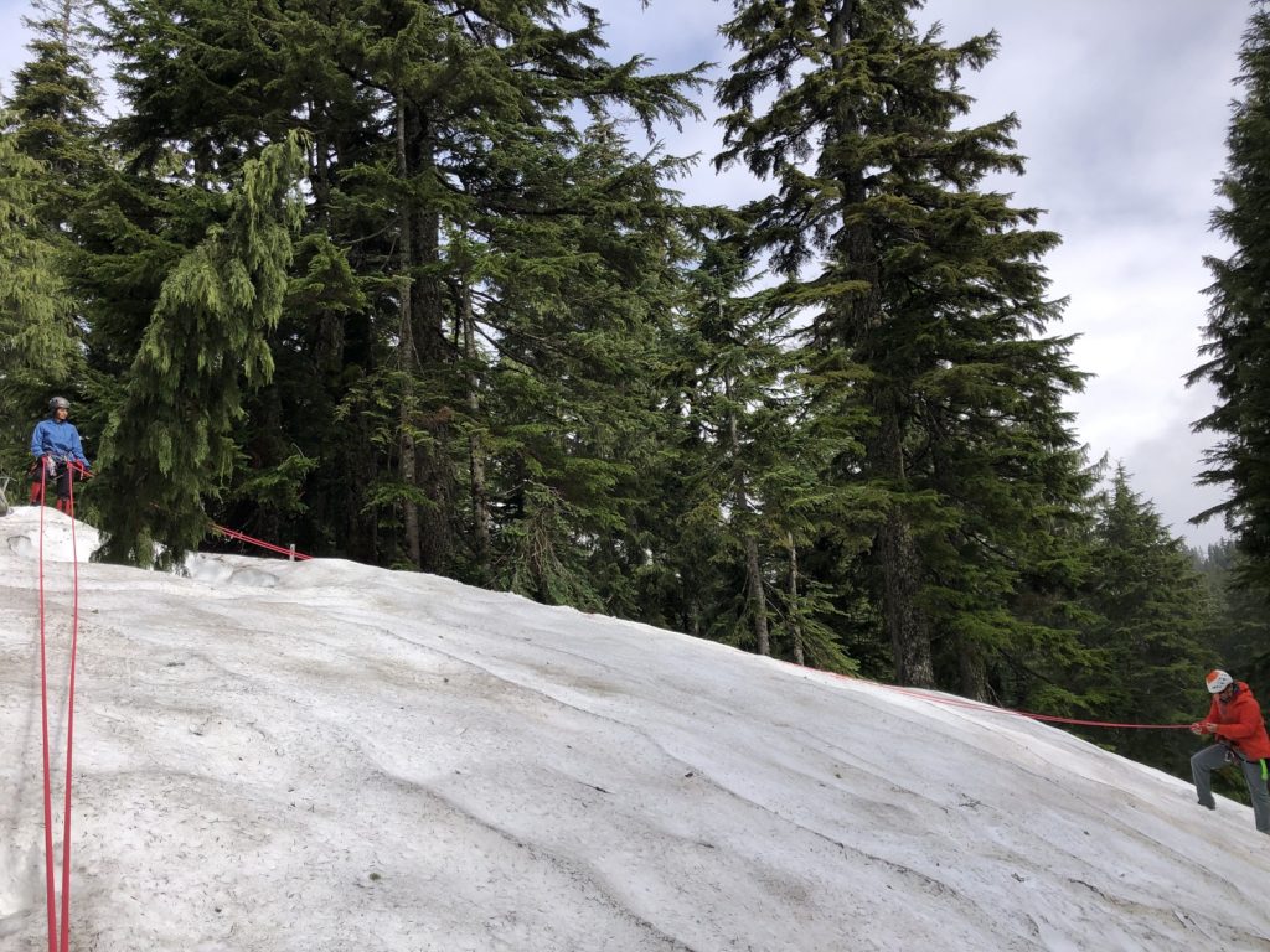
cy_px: 476
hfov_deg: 63.4
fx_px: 1027
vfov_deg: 49.7
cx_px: 635
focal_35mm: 28
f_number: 1.8
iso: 20
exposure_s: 1/1715
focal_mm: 3.99
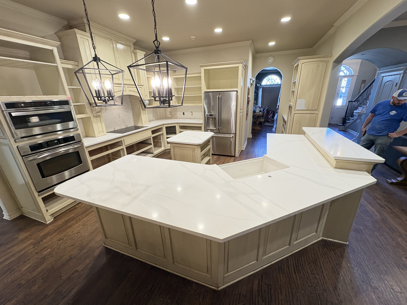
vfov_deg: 85.7
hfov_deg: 102.1
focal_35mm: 14
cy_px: 152
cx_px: 204
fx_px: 165
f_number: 2.2
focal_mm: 2.22
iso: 400
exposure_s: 1/60
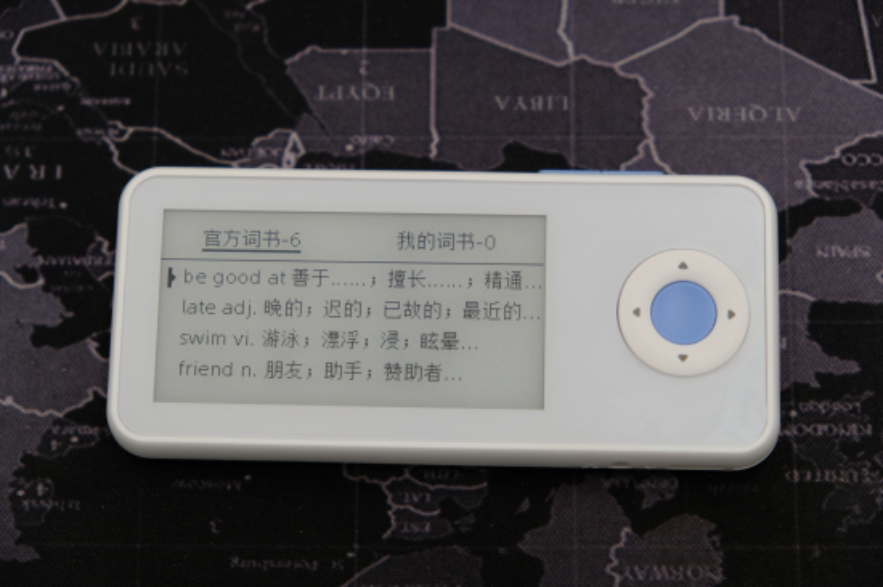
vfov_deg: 16.4
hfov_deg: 24.5
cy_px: 294
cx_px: 442
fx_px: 2035
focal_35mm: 83
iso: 200
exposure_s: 1/80
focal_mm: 55
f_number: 4
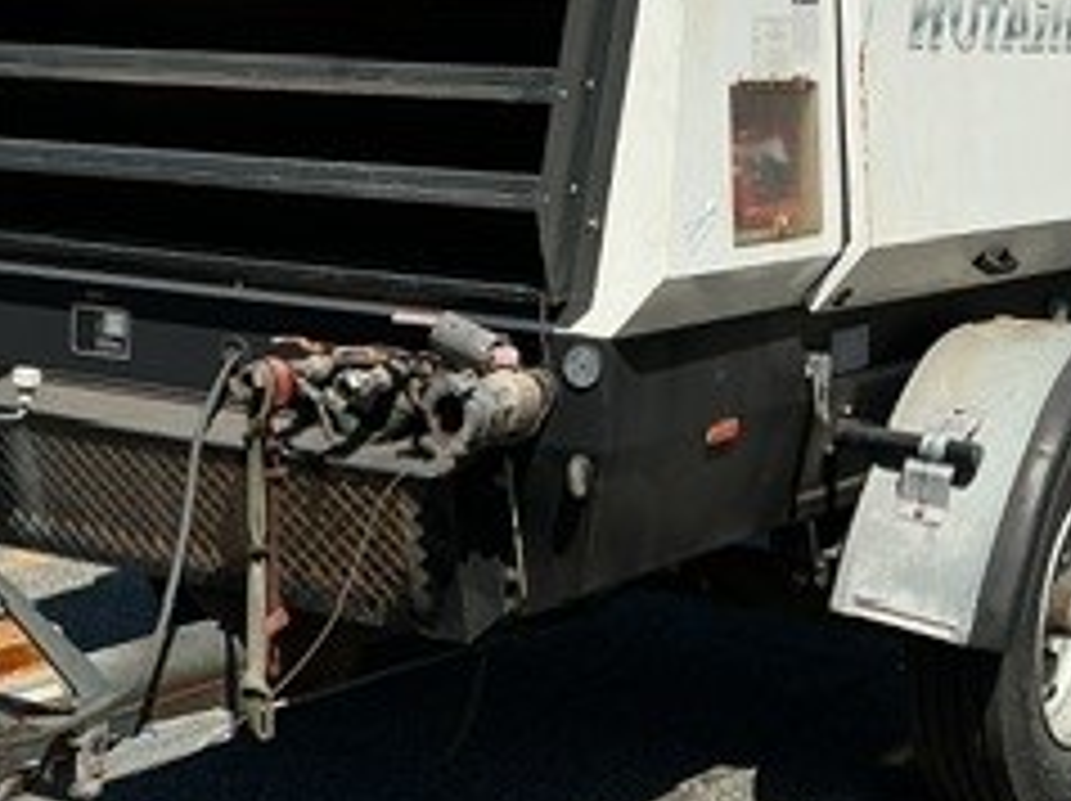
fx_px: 2411
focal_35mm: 78
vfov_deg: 18.9
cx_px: 279
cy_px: 423
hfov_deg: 24.8
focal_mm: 3
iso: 25
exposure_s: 1/2801
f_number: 1.8
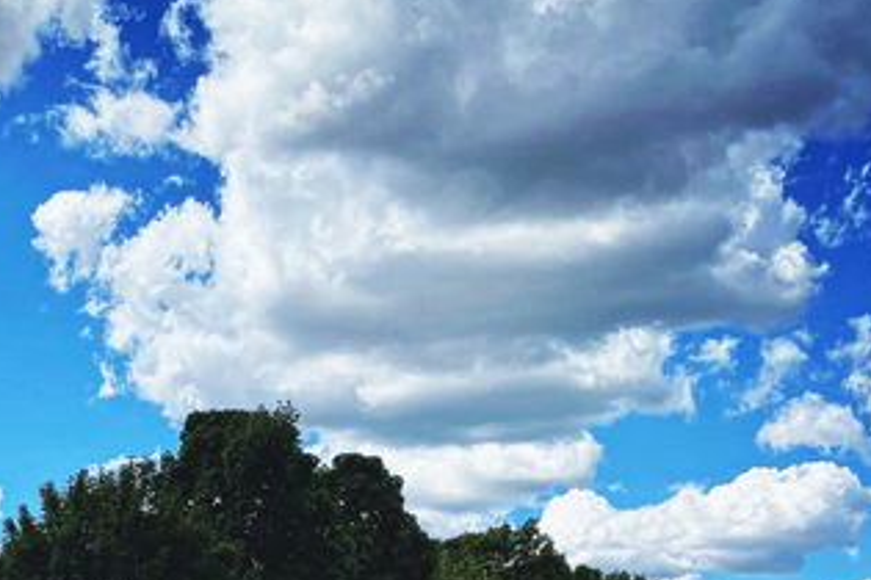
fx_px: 1597
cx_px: 133
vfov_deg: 19.5
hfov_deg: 29.6
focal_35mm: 66
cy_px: 688
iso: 32
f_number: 1.8
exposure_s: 1/2817
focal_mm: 4.25
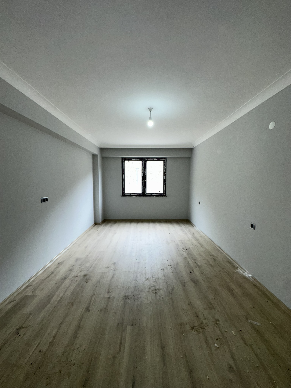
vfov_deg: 102.1
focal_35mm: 14
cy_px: 194
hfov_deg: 85.7
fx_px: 157
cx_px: 146
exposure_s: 1/100
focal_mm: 2.22
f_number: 2.2
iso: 100
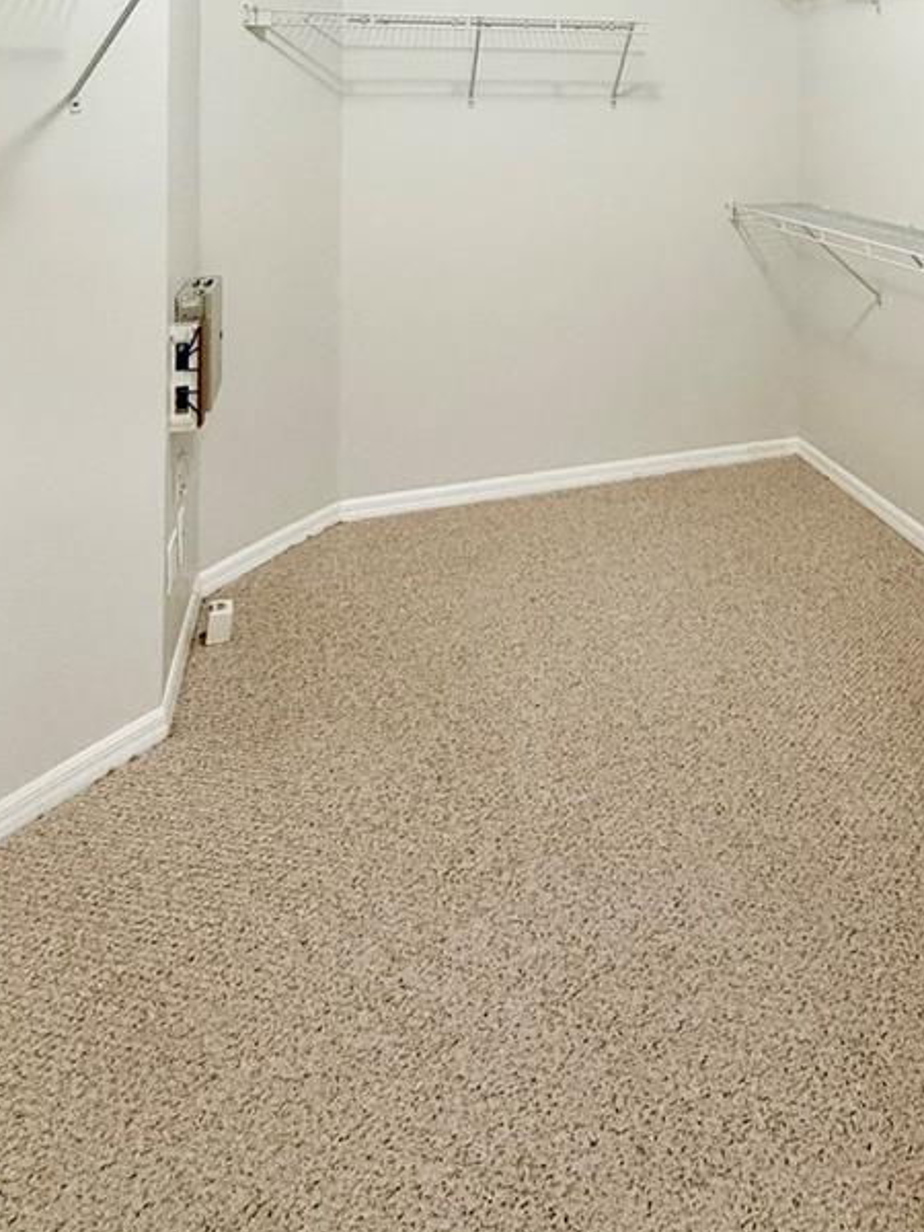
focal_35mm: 28
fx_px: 997
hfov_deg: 47.1
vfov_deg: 54.3
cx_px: 735
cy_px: 97
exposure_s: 1/120
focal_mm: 2.22
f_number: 2.2
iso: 400
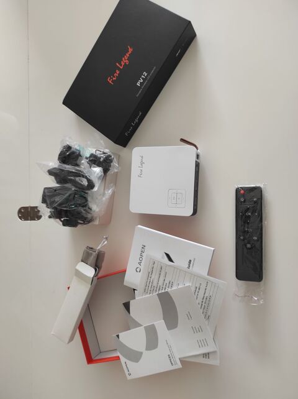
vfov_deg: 69.5
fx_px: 288
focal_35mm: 25
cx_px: 149
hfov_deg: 54.8
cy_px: 200
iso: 149
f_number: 1.89
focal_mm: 5.43
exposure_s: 1/50
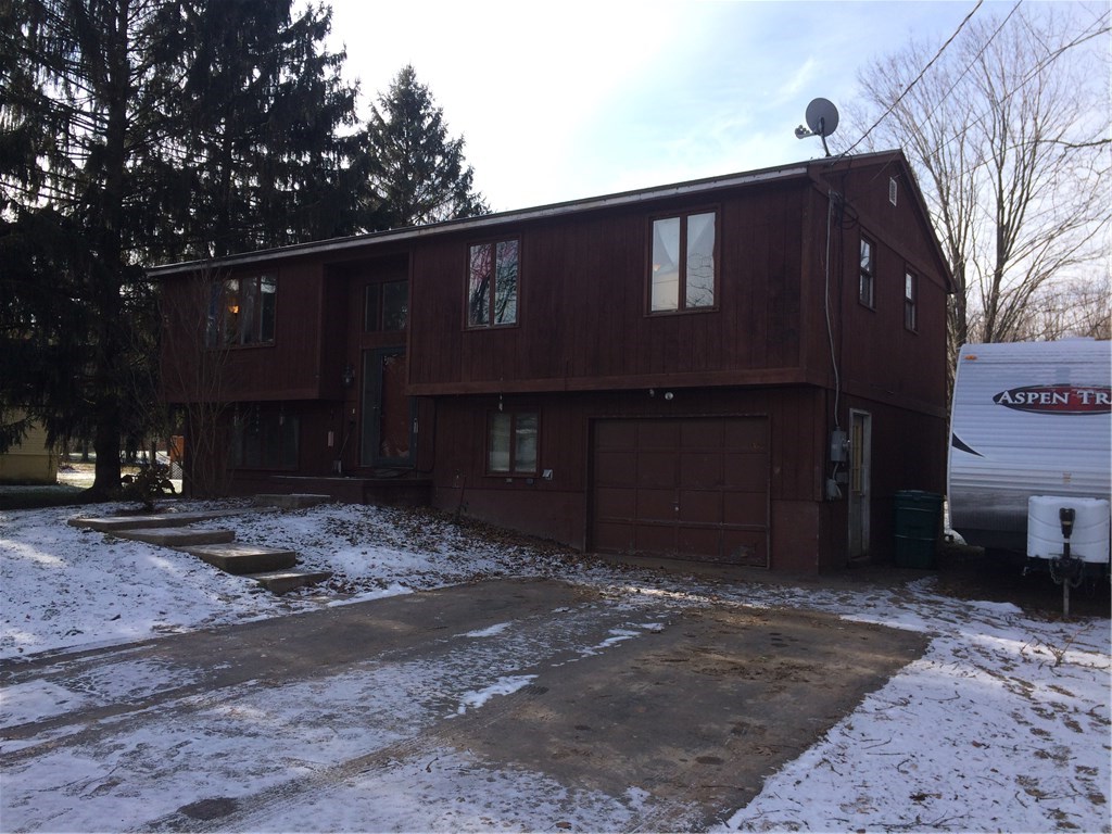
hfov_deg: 61.7
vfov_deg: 48.2
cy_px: 417
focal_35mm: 29
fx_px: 932
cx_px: 556
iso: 32
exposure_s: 1/1026
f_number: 2.2
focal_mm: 4.15
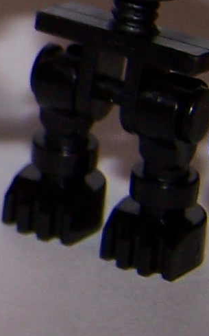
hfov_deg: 4.3
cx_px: -539
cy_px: -81
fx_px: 2601
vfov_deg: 7.3
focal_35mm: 285
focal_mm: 8.5
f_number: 3
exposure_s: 1/60
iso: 80
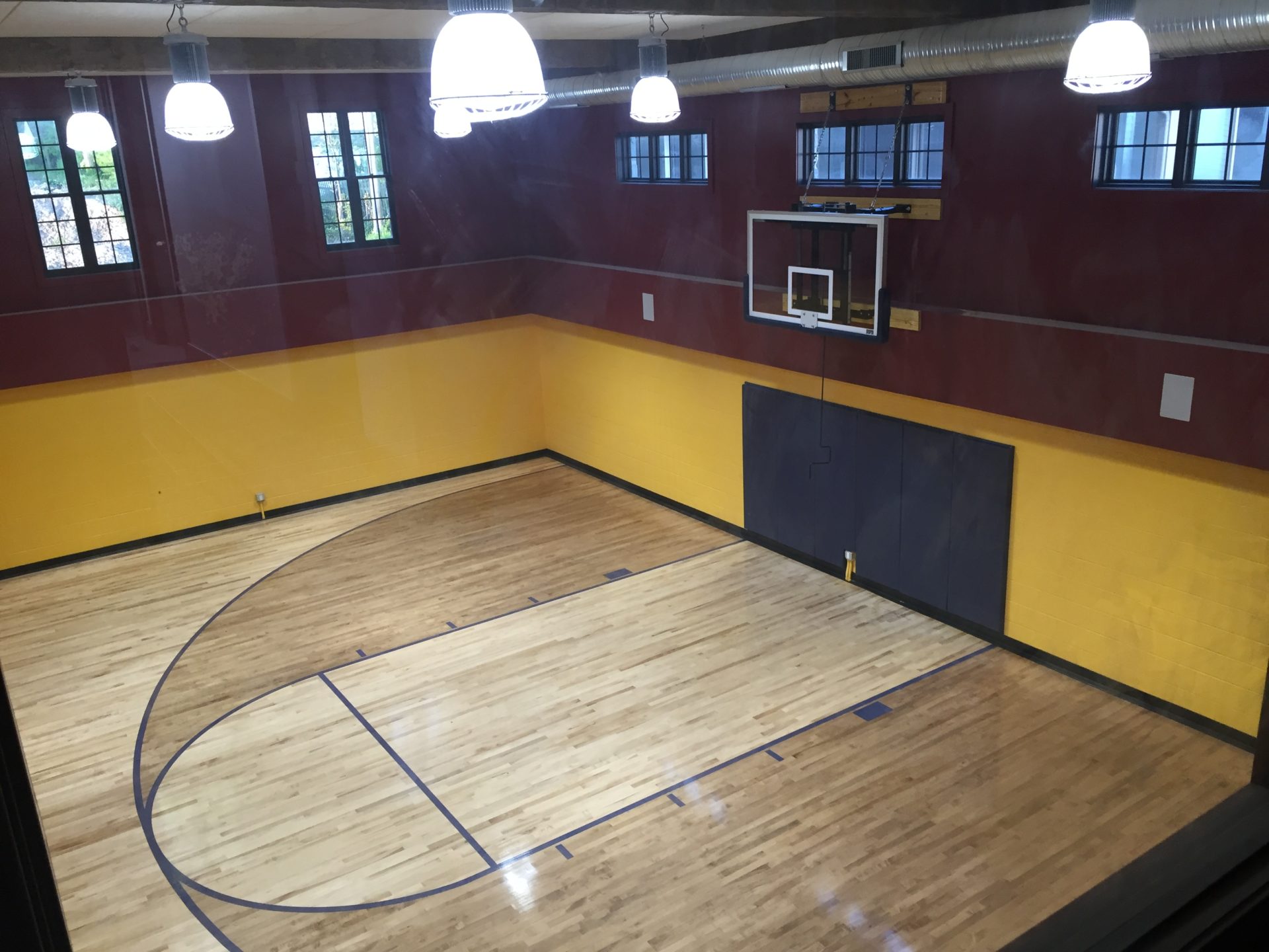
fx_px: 1063
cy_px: 476
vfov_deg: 48.2
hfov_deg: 61.7
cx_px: 634
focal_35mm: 29
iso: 40
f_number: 2.2
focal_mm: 4.15
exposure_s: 1/30
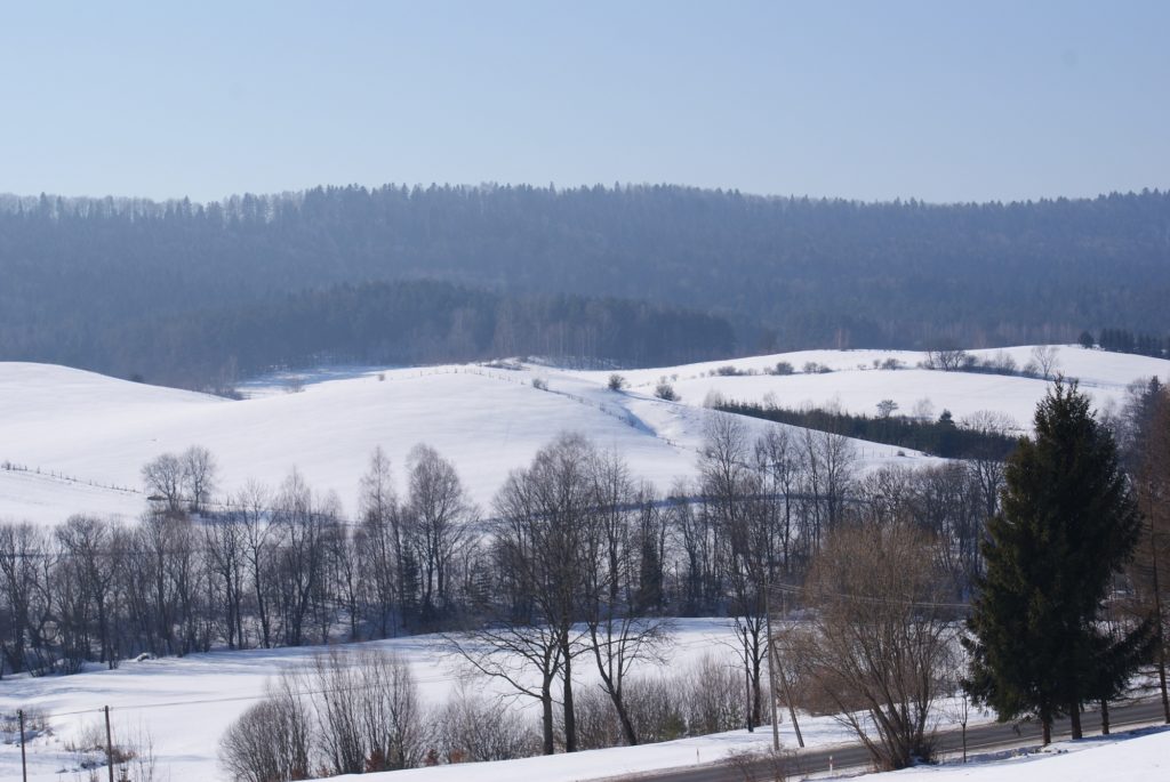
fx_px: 2684
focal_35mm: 82
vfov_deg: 16.6
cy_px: 391
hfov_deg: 24.6
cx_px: 585
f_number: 10
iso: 100
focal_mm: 55
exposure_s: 1/320
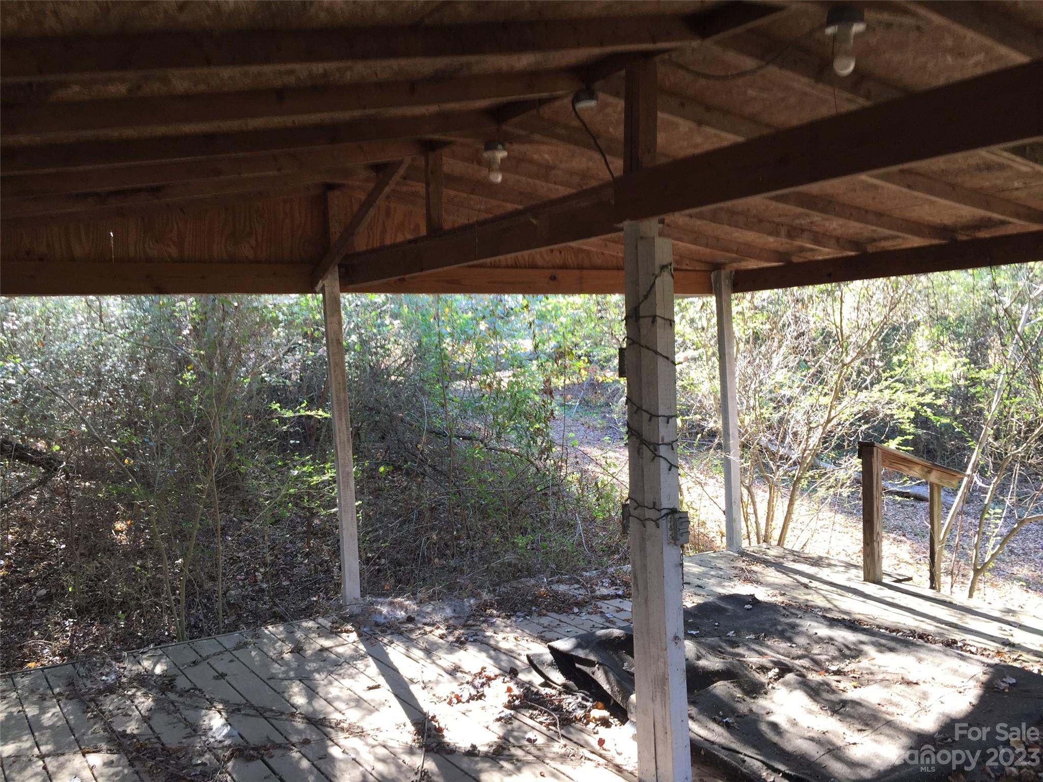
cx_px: 522
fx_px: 874
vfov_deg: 48.2
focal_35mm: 29
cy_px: 391
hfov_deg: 61.7
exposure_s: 1/60
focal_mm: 4.15
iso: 40
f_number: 2.2
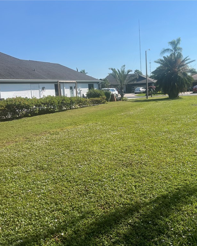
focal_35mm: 34
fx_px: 248
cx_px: 118
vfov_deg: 52.8
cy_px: 123
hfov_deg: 43.1
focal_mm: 5.1
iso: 50
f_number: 1.6
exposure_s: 1/3745
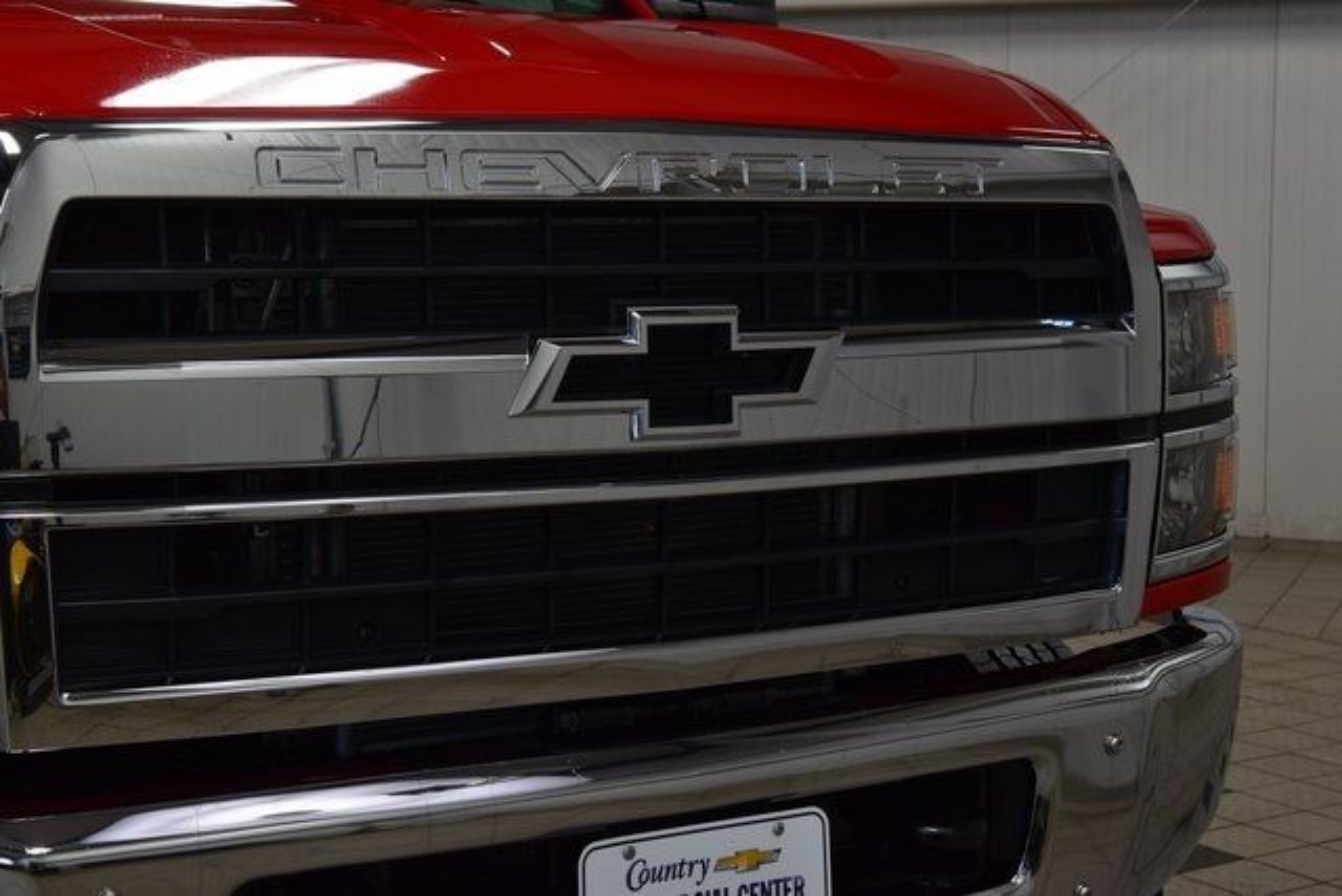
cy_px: 448
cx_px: 671
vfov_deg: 20.6
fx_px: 2461
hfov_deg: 30.5
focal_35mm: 66
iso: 900
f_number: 8
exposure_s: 1/60
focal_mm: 44
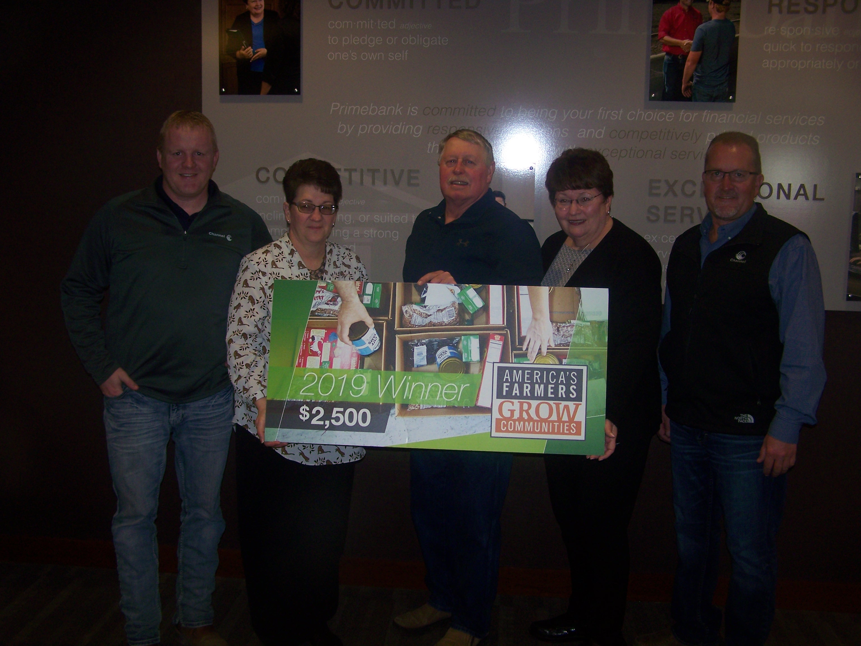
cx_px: 430
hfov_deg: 49.0
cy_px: 323
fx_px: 945
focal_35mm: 38
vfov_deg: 37.7
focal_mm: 6.3
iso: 80
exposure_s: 1/60
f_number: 2.8
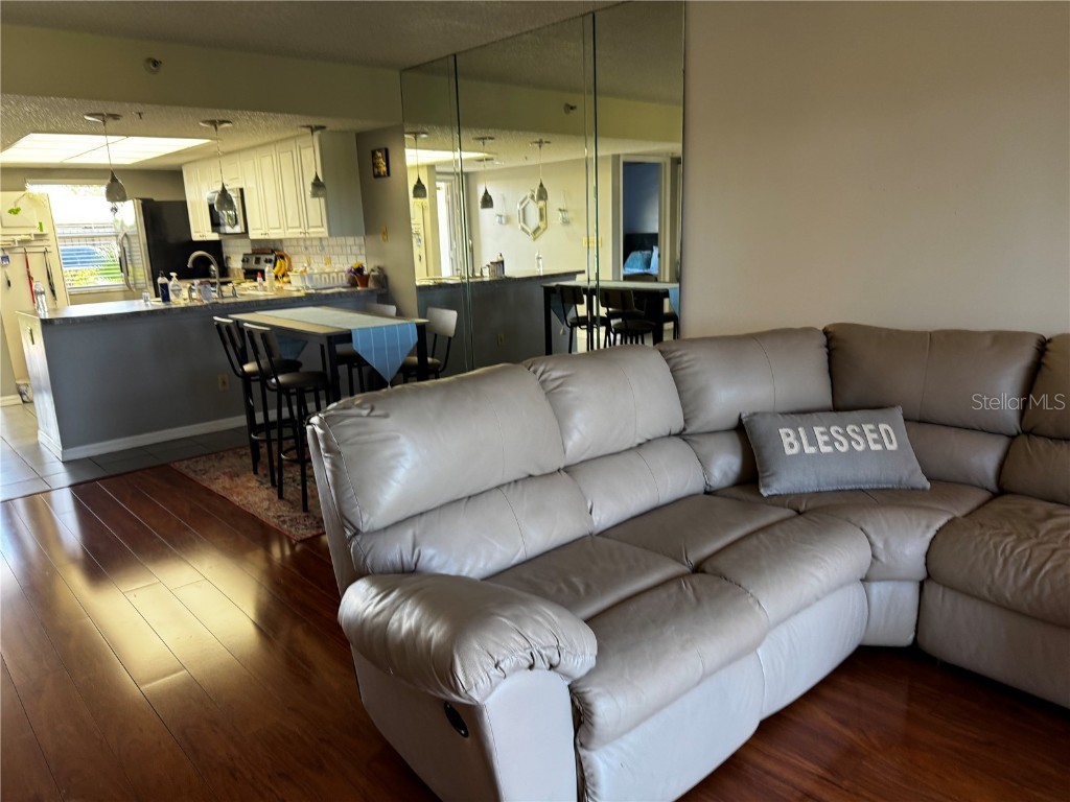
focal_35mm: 24
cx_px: 535
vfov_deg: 56.8
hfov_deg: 71.6
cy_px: 401
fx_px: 742
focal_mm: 6.76
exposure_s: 1/60
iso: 200
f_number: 1.78
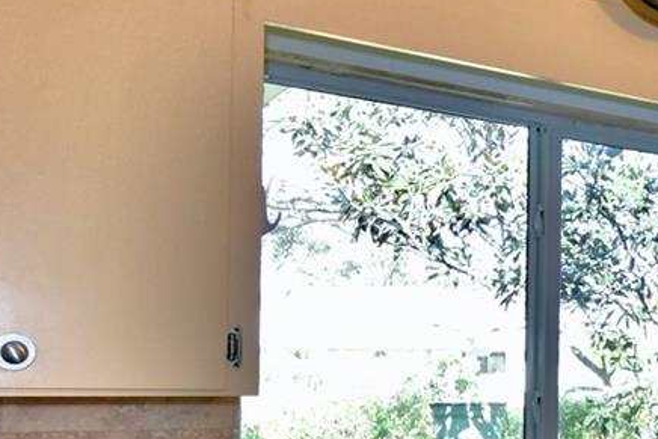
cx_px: 822
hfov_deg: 30.0
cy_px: 379
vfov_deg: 24.1
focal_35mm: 55
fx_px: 1006
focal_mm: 10
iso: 200
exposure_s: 1/60
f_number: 4.5
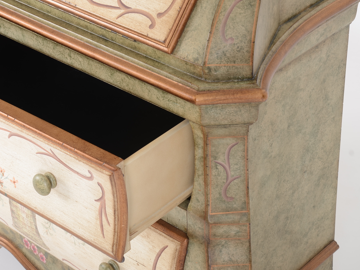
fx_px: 926
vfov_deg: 16.6
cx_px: 145
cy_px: 125
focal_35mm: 89
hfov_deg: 22.0
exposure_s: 1/160
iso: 100
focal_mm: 50
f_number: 9
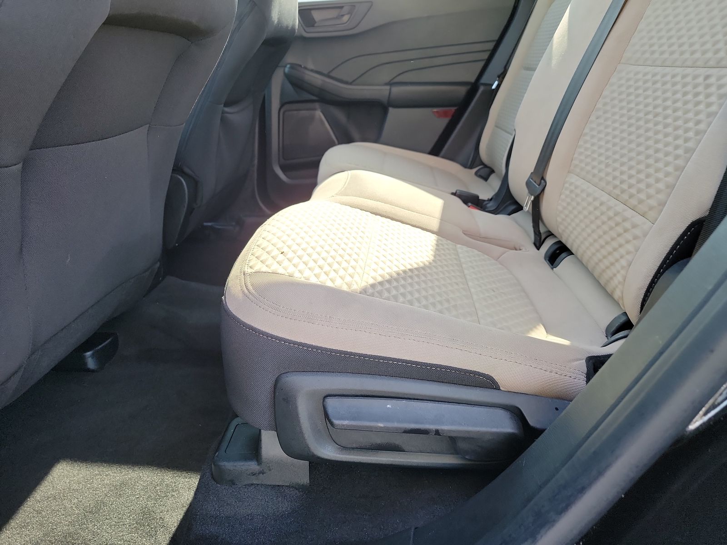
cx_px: 364
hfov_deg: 71.6
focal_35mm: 24
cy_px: 272
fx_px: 504
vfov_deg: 56.8
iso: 147
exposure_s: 1/59
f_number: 1.8
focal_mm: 6.7
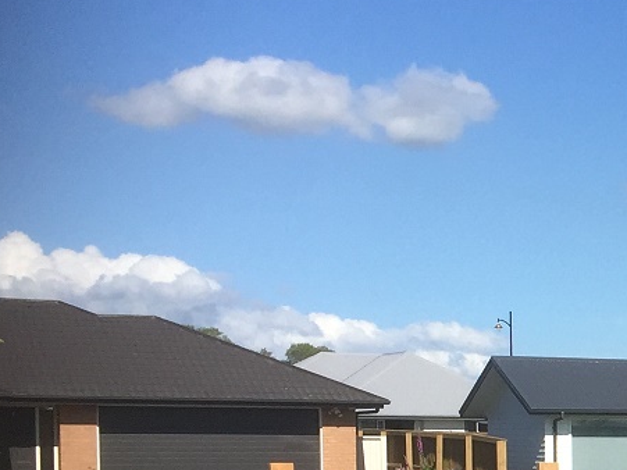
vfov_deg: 13.8
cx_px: 1064
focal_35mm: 105
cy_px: 519
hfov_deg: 16.3
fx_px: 1901
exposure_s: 1/2475
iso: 32
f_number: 2.2
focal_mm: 4.15
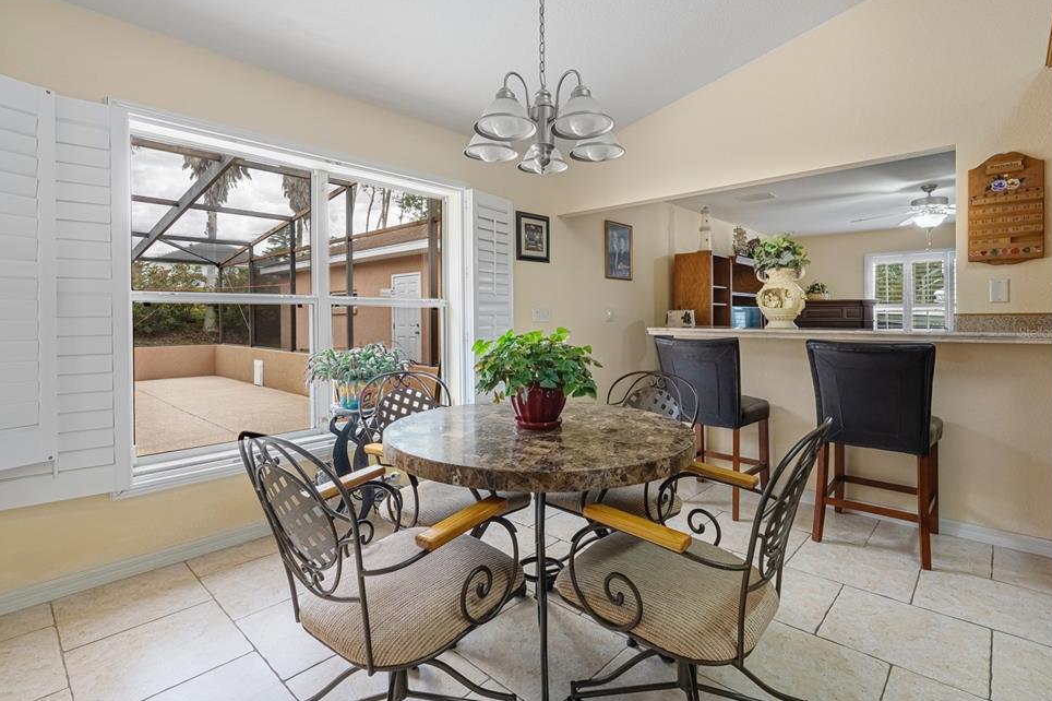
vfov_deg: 70.4
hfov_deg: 93.3
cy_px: 332
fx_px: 497
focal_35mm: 17
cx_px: 523
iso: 400
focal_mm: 16
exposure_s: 1/500
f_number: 8
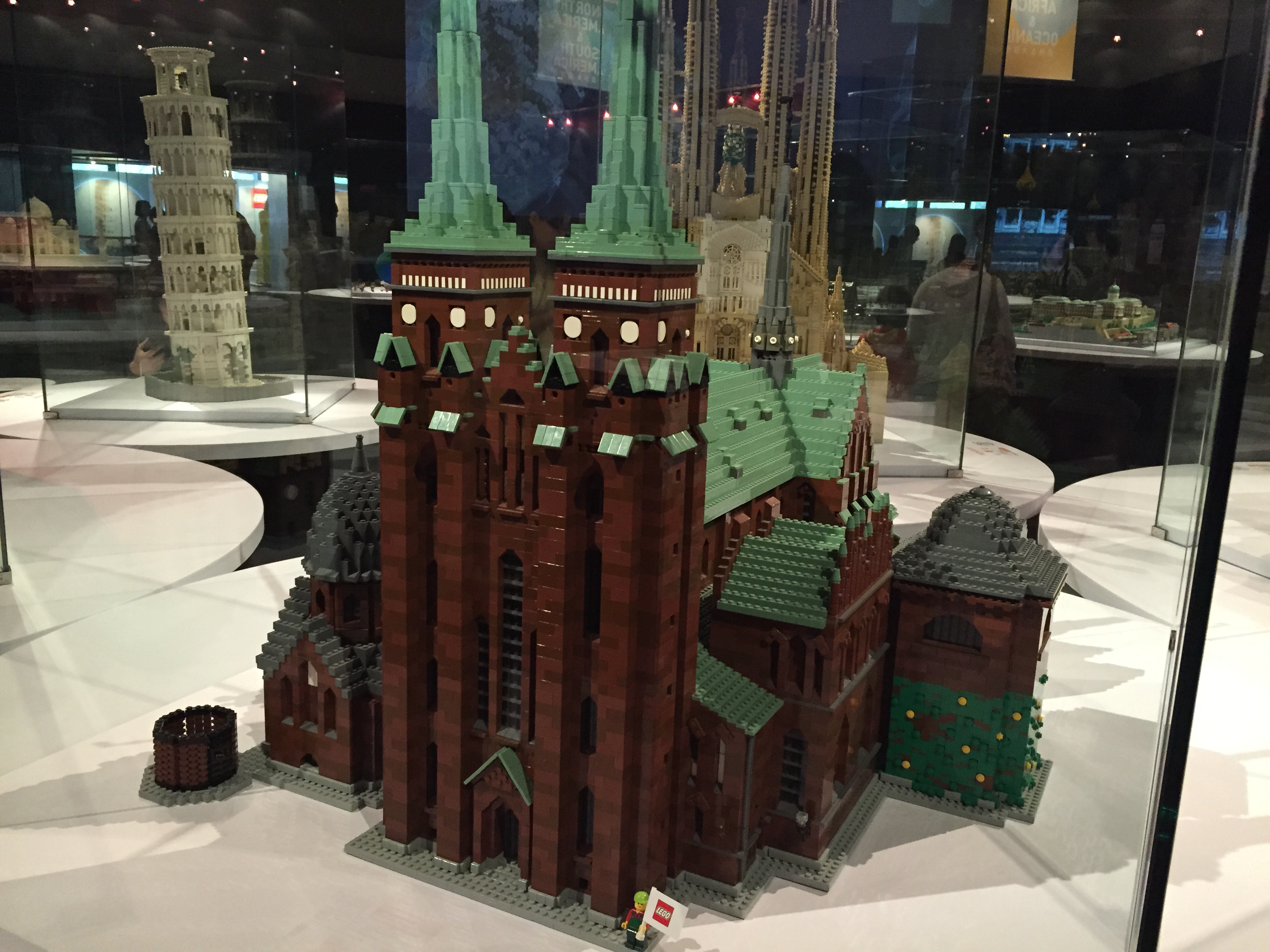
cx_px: 635
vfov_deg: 48.2
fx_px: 1064
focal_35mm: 29
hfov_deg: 61.7
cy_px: 476
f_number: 2.2
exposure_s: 1/30
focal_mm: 4.15
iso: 250
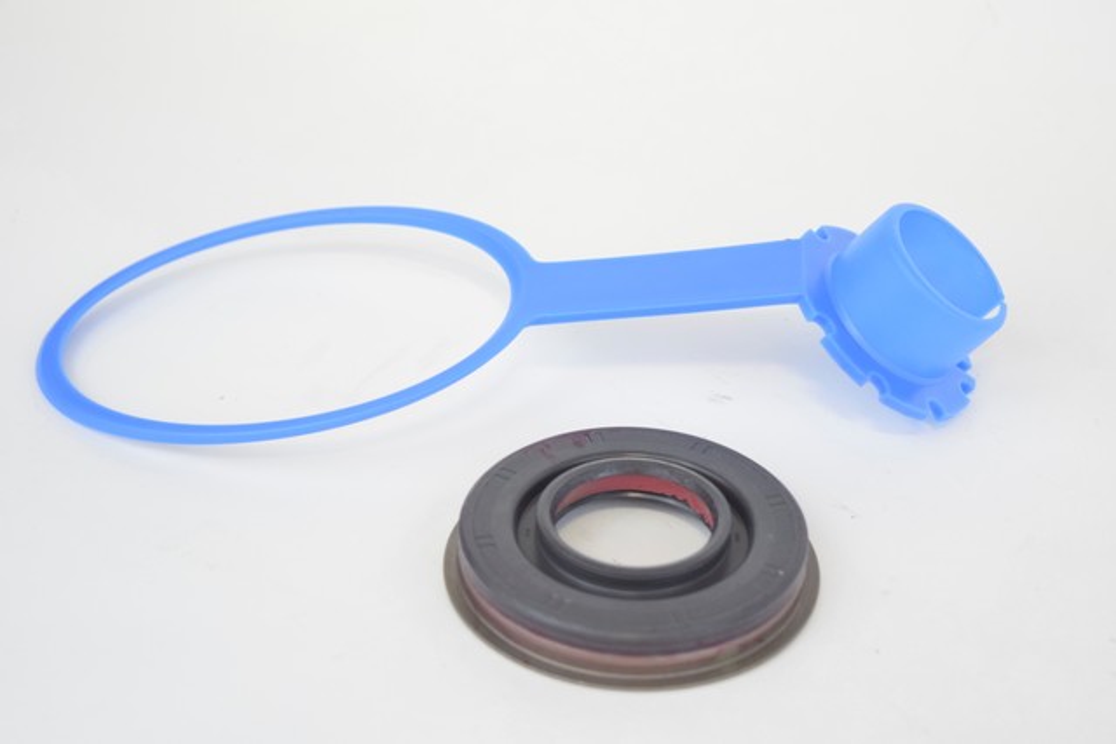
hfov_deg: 28.1
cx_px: 558
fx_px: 2232
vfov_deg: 18.9
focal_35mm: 72
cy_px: 372
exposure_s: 1/60
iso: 1400
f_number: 5.3
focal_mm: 48
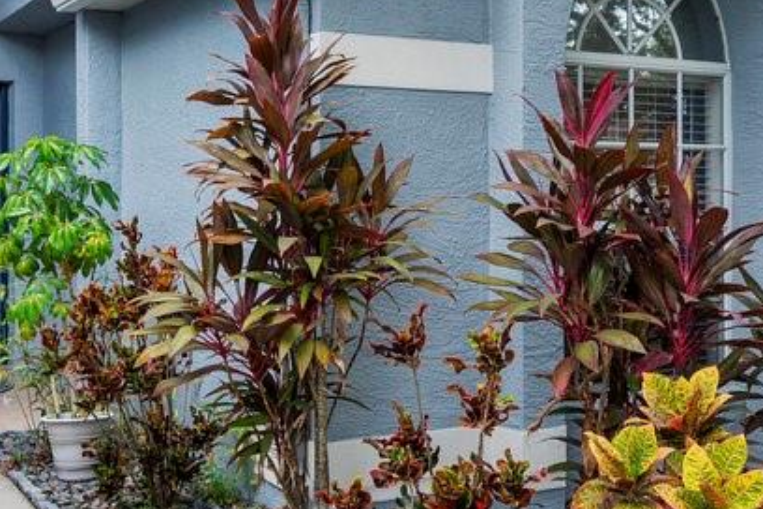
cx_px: 335
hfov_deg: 39.4
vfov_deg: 26.7
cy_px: 156
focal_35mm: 50
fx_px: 1064
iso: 400
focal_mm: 20.5
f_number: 6.3
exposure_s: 1/250
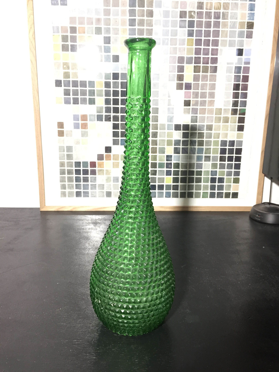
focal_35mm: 29
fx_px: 312
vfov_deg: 61.7
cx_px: 140
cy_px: 186
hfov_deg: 48.2
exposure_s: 1/33
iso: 160
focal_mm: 4.15
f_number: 2.2
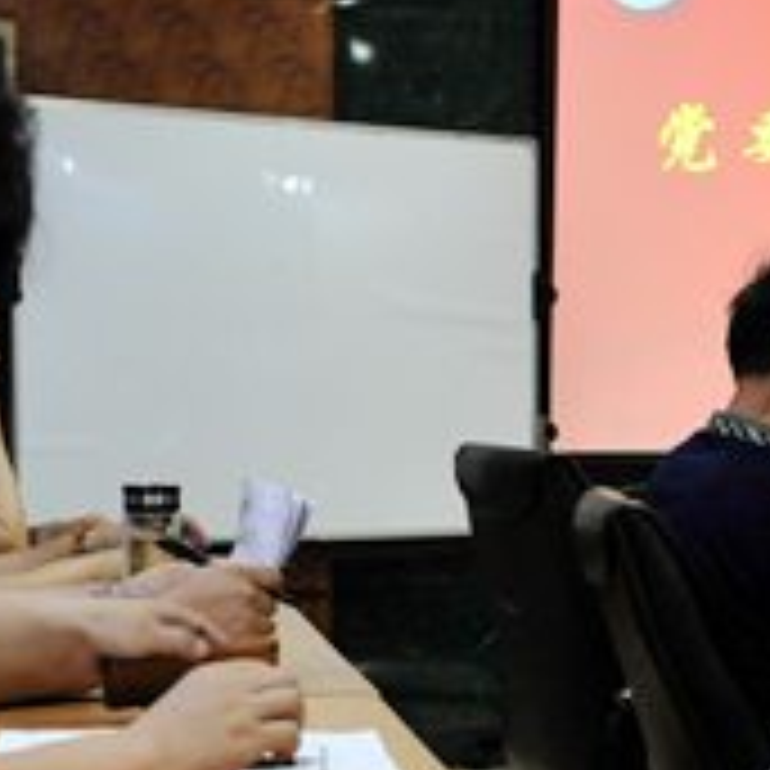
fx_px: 2391
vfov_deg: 18.2
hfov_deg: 18.3
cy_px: 574
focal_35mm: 95
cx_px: 410
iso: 2800
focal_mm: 36
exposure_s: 1/80
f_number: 5
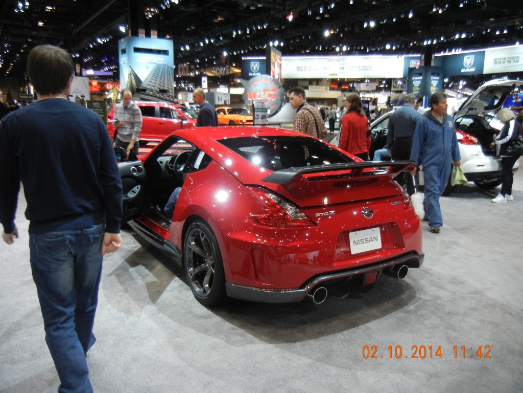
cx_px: 262
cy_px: 196
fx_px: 453
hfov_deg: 60.0
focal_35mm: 30
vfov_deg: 46.8
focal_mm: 5.4
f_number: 3.5
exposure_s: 1/58.1
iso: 400
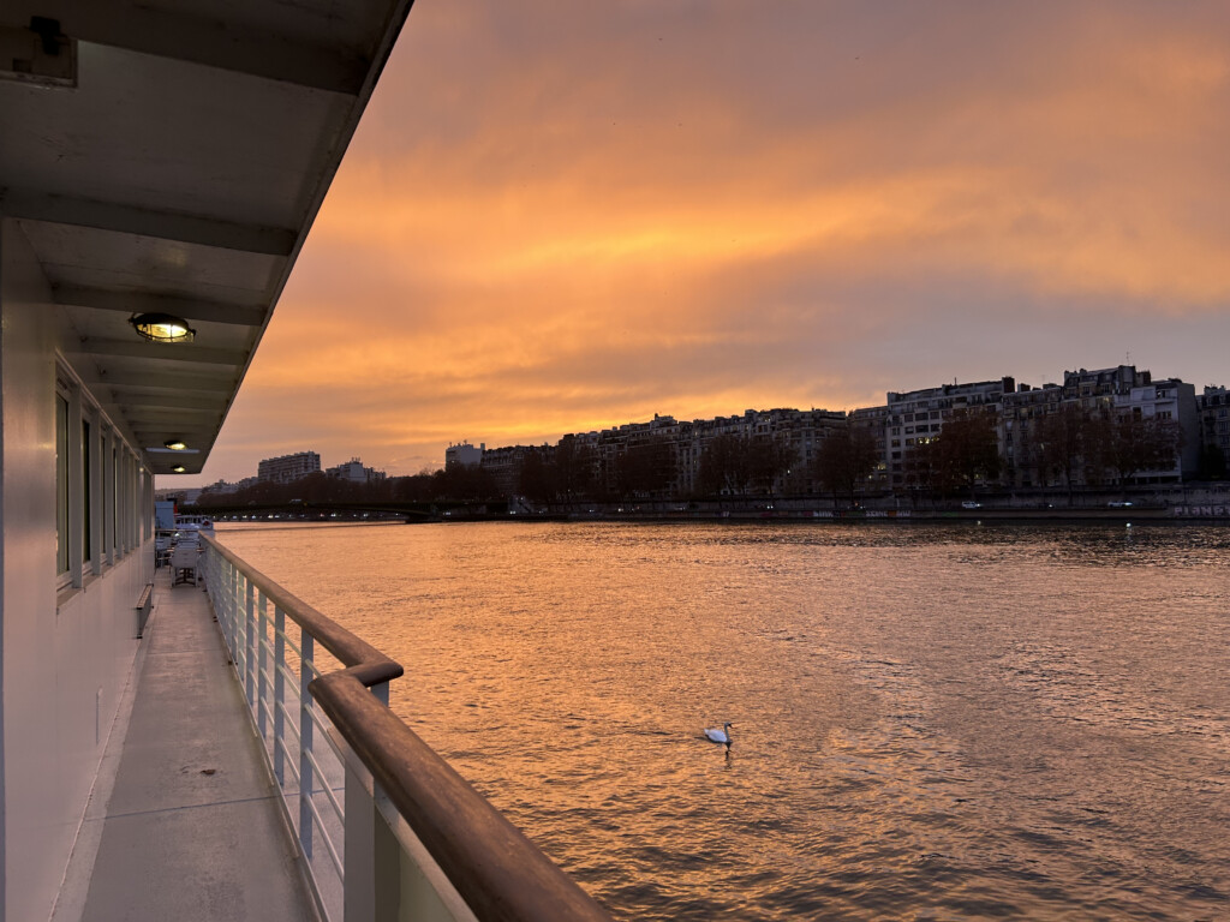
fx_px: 924
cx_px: 615
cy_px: 461
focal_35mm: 26
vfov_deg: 53.1
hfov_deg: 67.3
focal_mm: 5.7
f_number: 1.5
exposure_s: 1/121
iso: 64
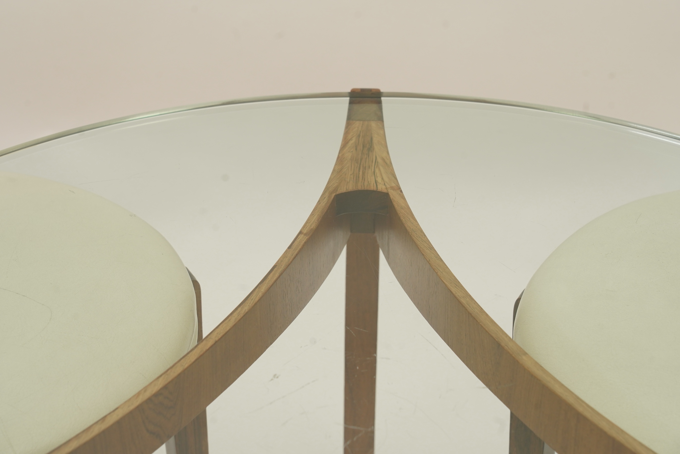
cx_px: 340
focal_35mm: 105
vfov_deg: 13.0
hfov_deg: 19.5
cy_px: 227
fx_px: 1983
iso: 800
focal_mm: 105
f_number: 8
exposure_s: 1/125
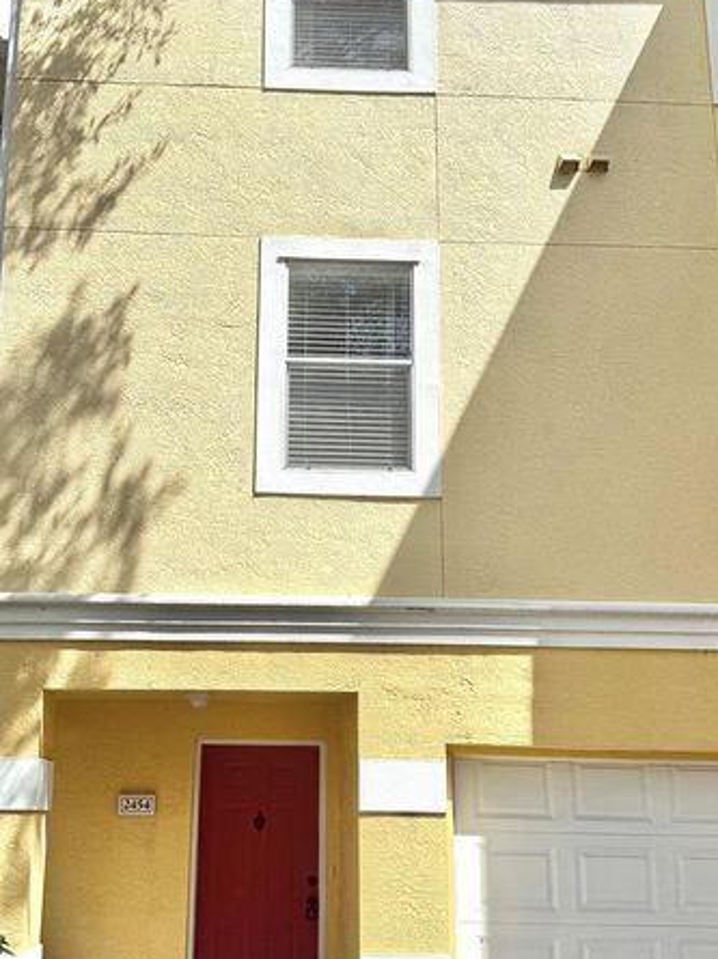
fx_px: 997
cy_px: 447
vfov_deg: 51.4
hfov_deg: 39.5
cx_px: 298
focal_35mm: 36
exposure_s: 1/6711
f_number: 1.78
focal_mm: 6.76
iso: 80
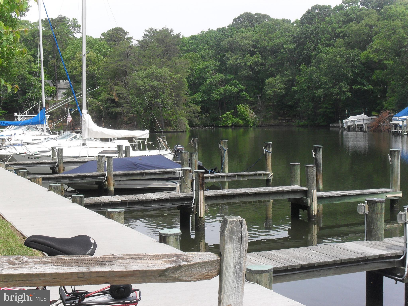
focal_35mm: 57
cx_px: 204
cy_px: 153
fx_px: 672
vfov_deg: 25.7
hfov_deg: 33.8
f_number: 4.3
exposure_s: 1/500
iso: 100
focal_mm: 10.1
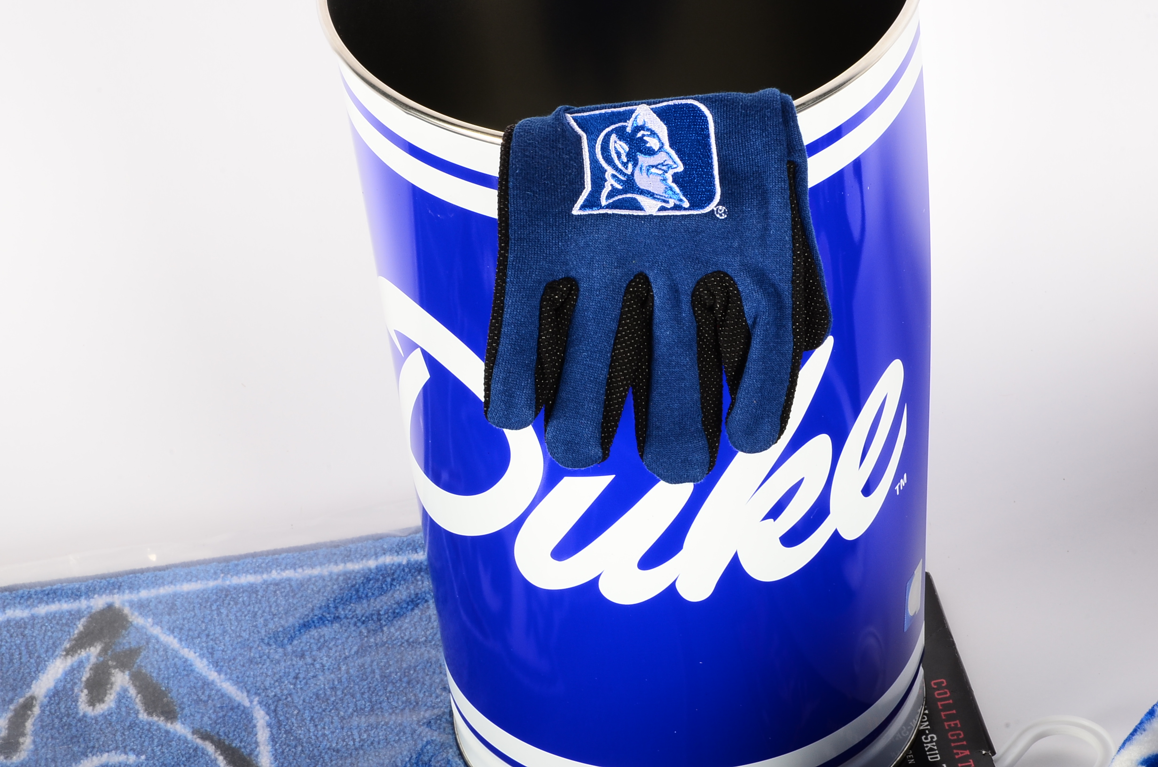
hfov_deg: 13.1
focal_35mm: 158
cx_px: 579
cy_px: 384
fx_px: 5056
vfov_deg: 8.7
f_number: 20
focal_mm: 105
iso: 200
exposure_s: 1/200
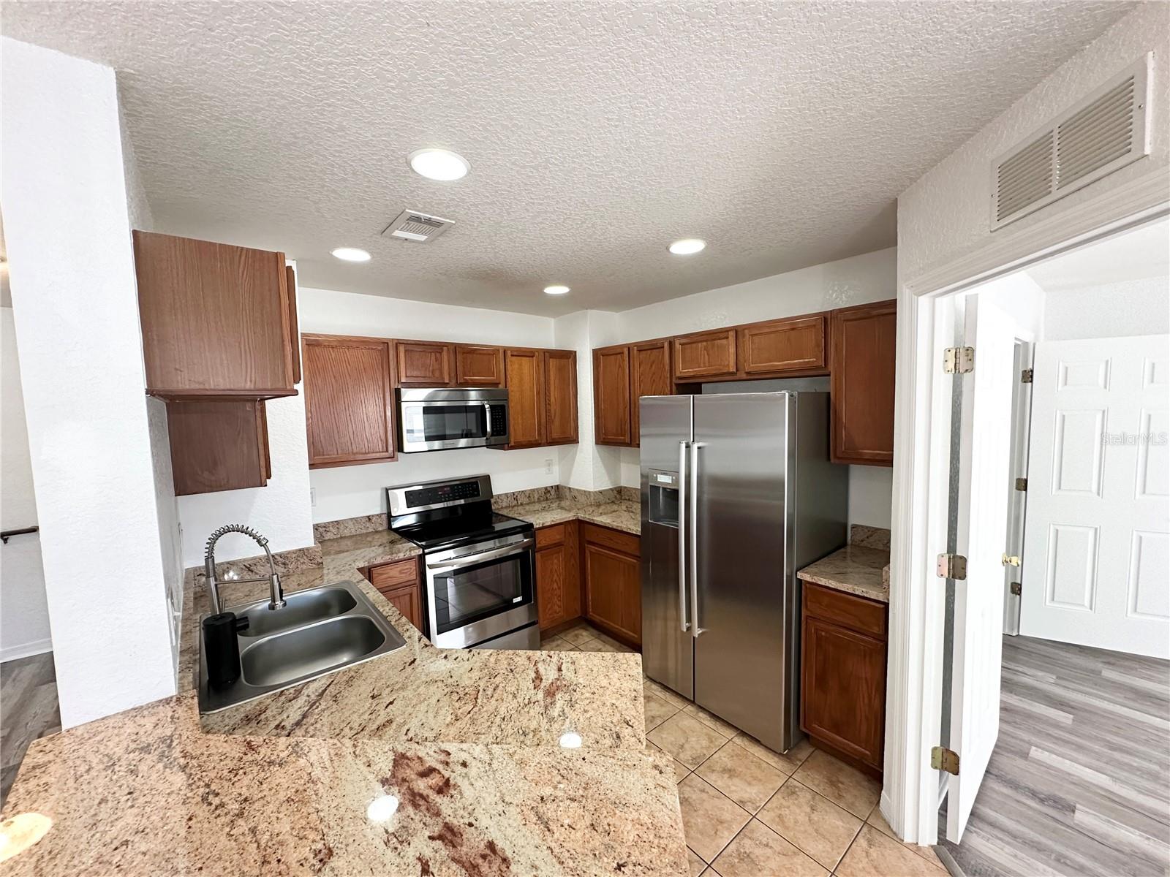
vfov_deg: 85.7
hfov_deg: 102.1
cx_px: 585
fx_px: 473
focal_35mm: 14
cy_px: 438
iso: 320
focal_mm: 2.22
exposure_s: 1/120
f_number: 2.2
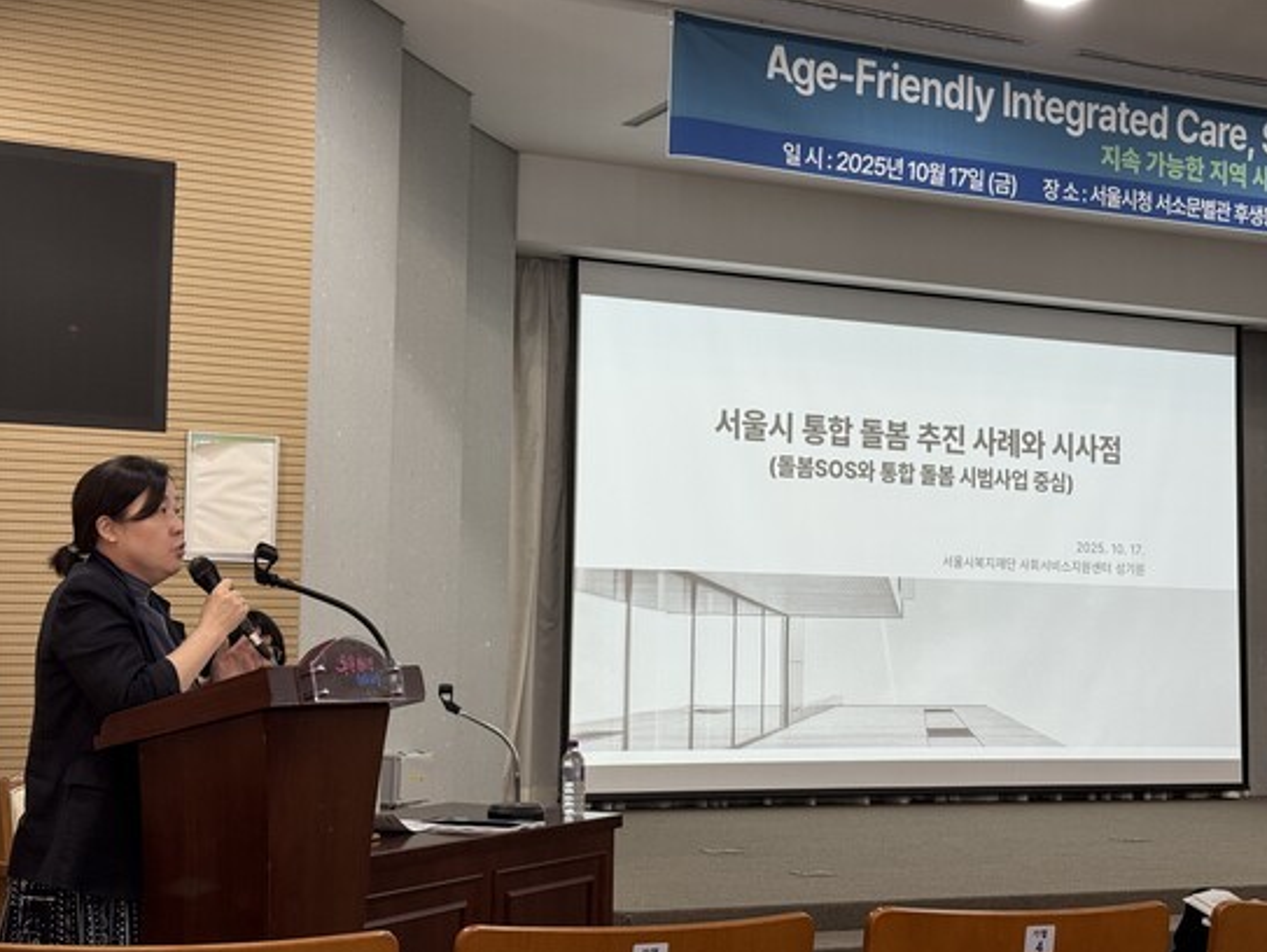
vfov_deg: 27.6
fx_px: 1941
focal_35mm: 53
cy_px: 448
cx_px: 623
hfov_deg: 36.1
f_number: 1.78
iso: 64
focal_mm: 6.76
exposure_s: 1/60
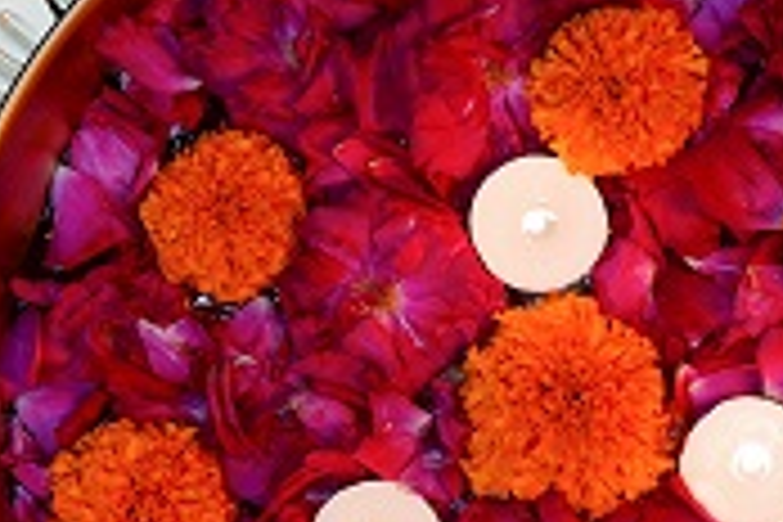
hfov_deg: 12.7
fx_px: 3501
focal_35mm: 161
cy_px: 412
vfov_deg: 8.5
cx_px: 544
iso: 1000
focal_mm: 43
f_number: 4
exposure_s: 1/160
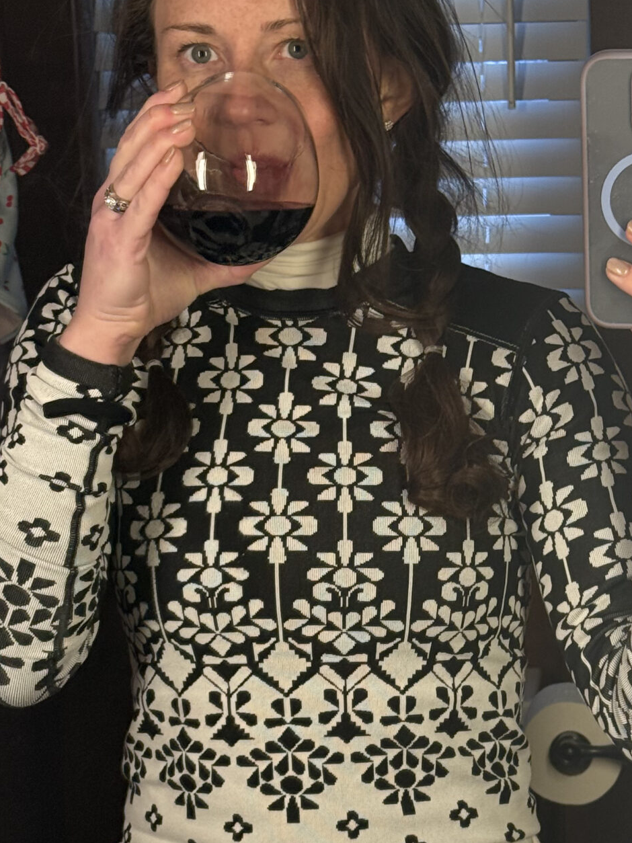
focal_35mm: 98
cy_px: 620
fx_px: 2386
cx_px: 418
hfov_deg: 15.1
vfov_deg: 19.9
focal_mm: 6.76
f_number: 1.78
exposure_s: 1/120
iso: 125
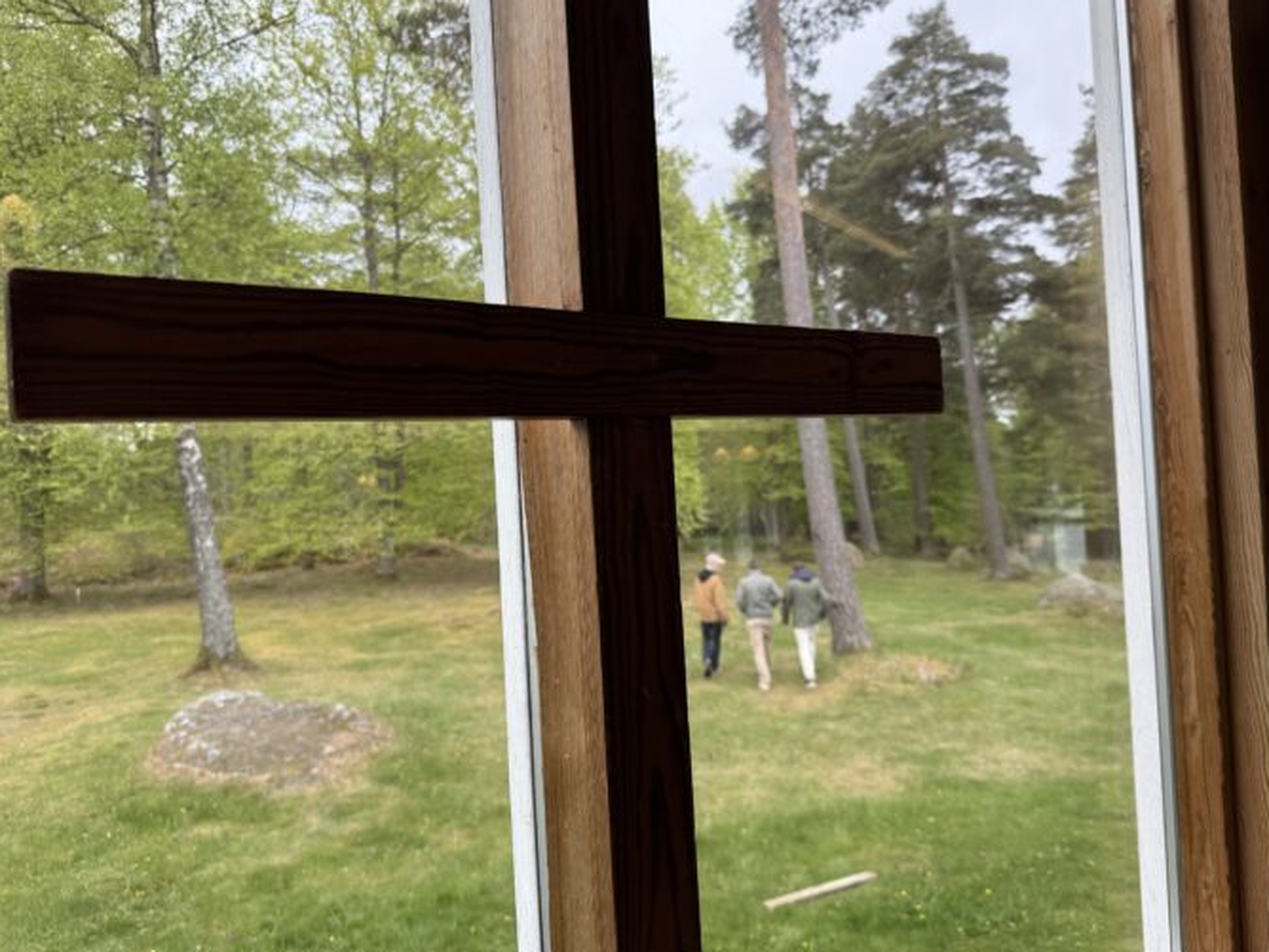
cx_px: 644
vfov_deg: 54.9
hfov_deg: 69.4
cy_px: 473
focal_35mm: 25
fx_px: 916
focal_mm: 6.76
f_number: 1.78
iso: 80
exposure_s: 1/627
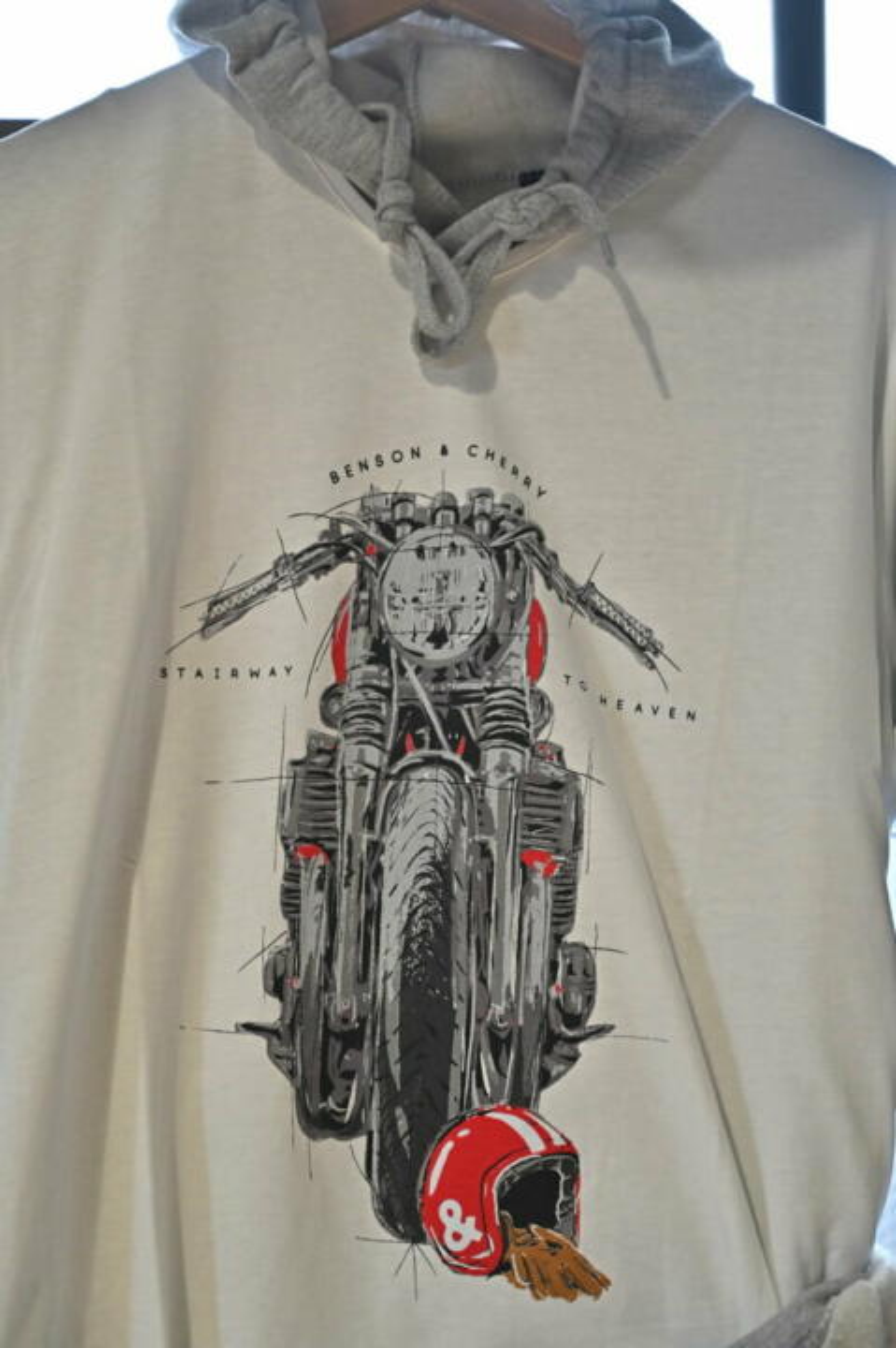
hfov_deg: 19.4
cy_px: 674
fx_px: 2617
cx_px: 448
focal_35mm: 70
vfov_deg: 28.9
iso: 1250
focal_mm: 70
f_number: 4
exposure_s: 1/80
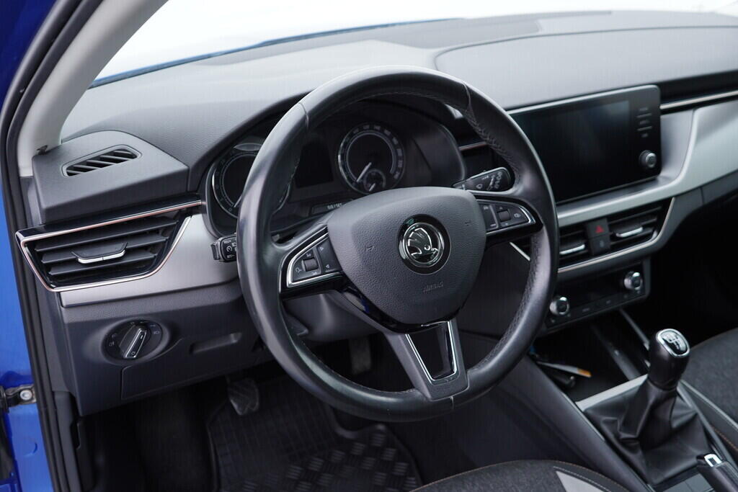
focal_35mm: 36
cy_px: 246
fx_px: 738
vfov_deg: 36.9
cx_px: 369
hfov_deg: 53.1
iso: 160
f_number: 2.8
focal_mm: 24
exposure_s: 1/40
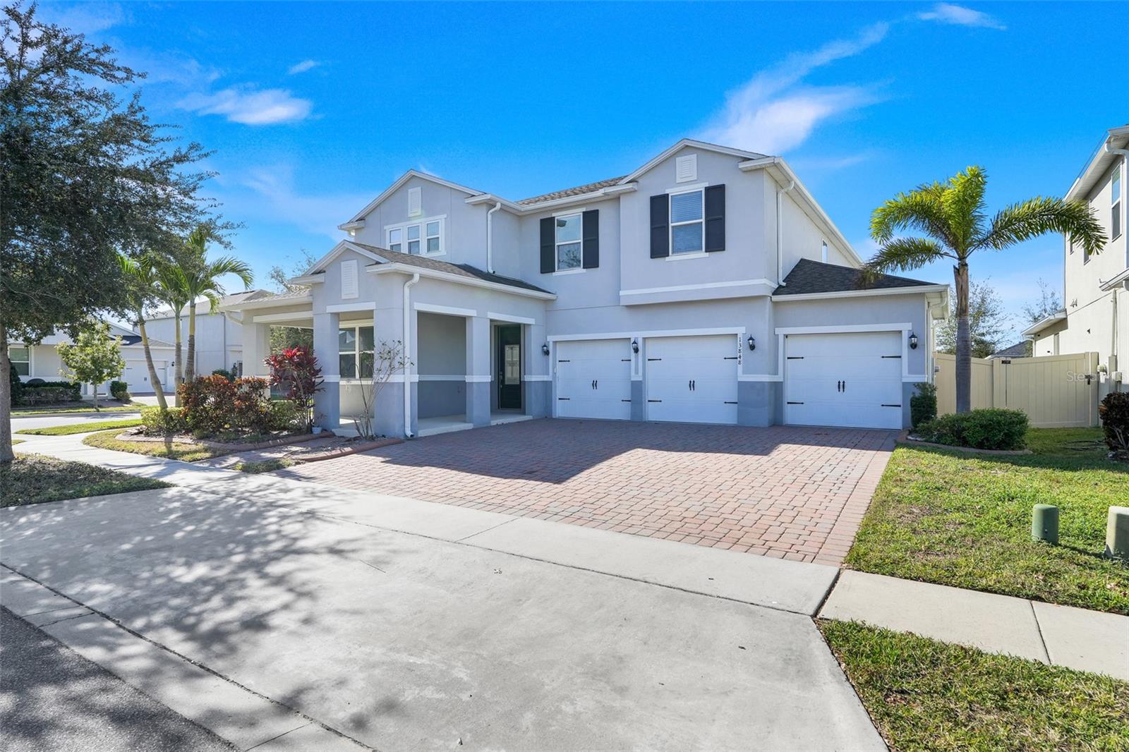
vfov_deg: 63.2
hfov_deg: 85.4
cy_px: 376
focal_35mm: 20
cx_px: 564
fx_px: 611
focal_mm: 19.5
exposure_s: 1/60
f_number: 9
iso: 250
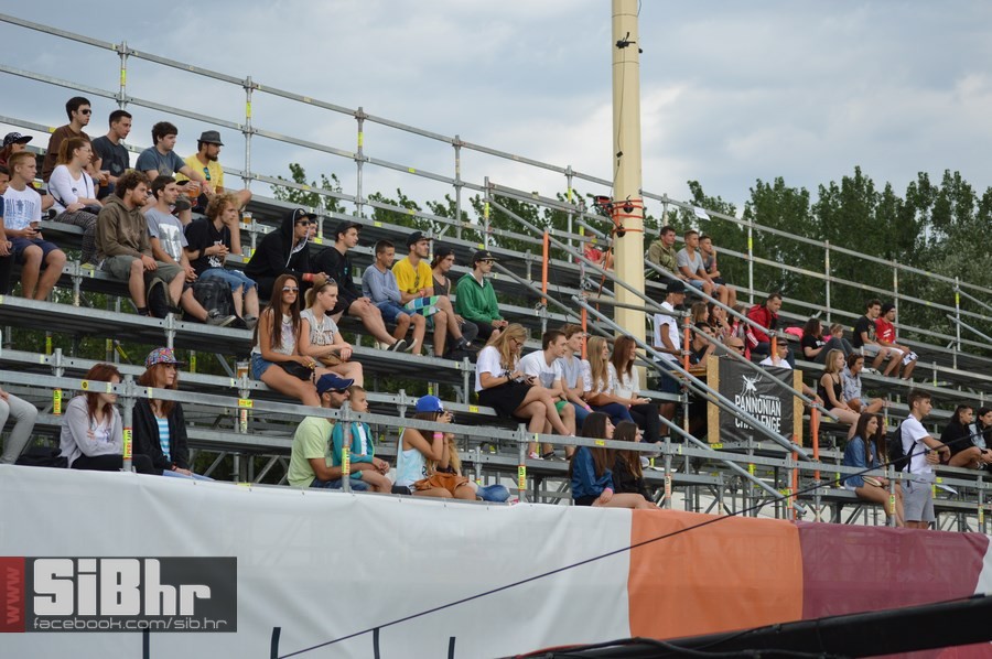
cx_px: 496
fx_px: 2271
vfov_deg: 16.5
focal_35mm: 82
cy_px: 330
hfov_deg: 24.6
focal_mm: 55
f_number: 5
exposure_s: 1/500
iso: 400
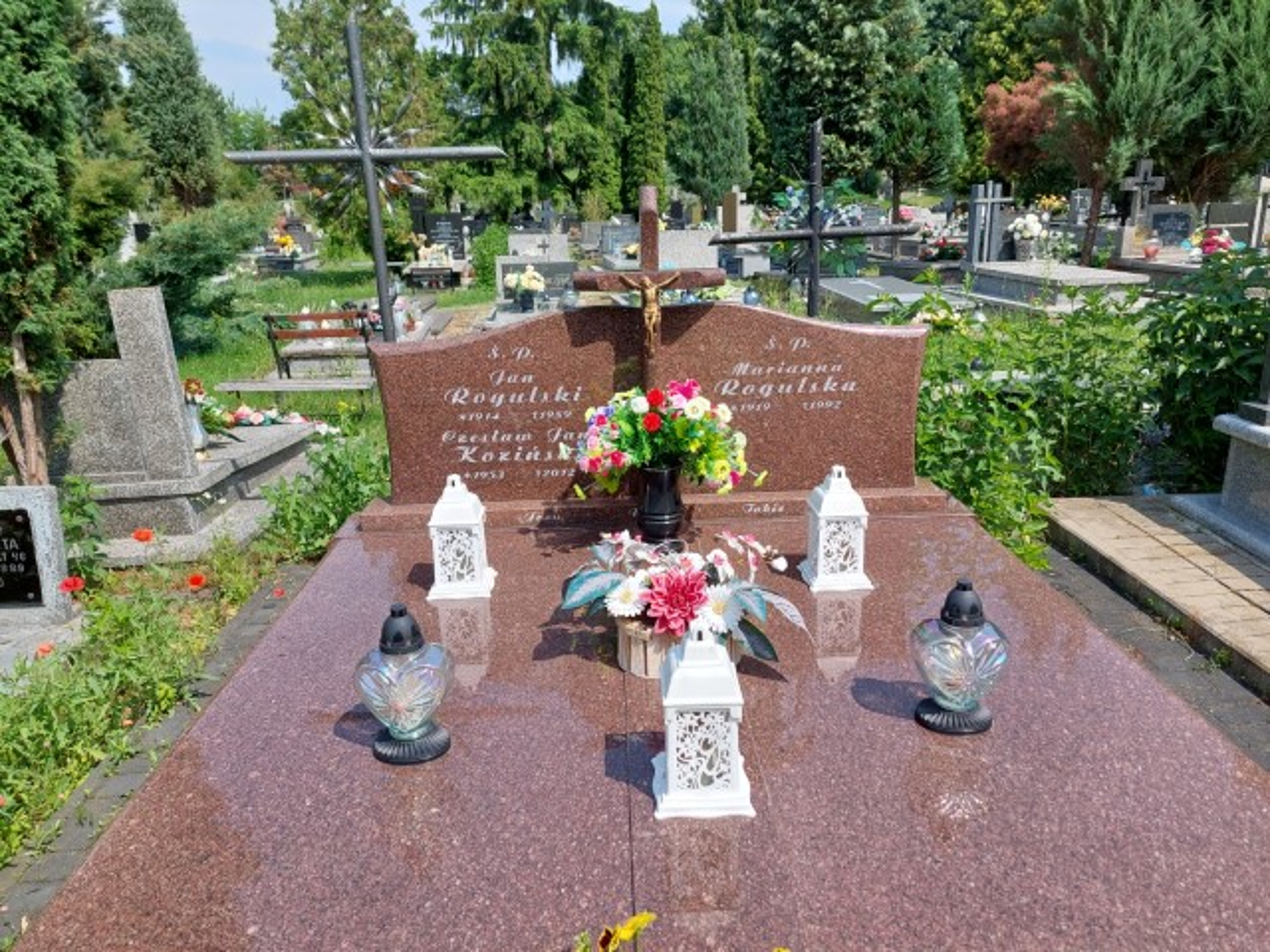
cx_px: 635
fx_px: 881
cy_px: 476
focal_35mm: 24
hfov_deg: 71.6
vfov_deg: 56.8
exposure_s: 1/1286
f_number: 1.8
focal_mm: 5.23
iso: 40
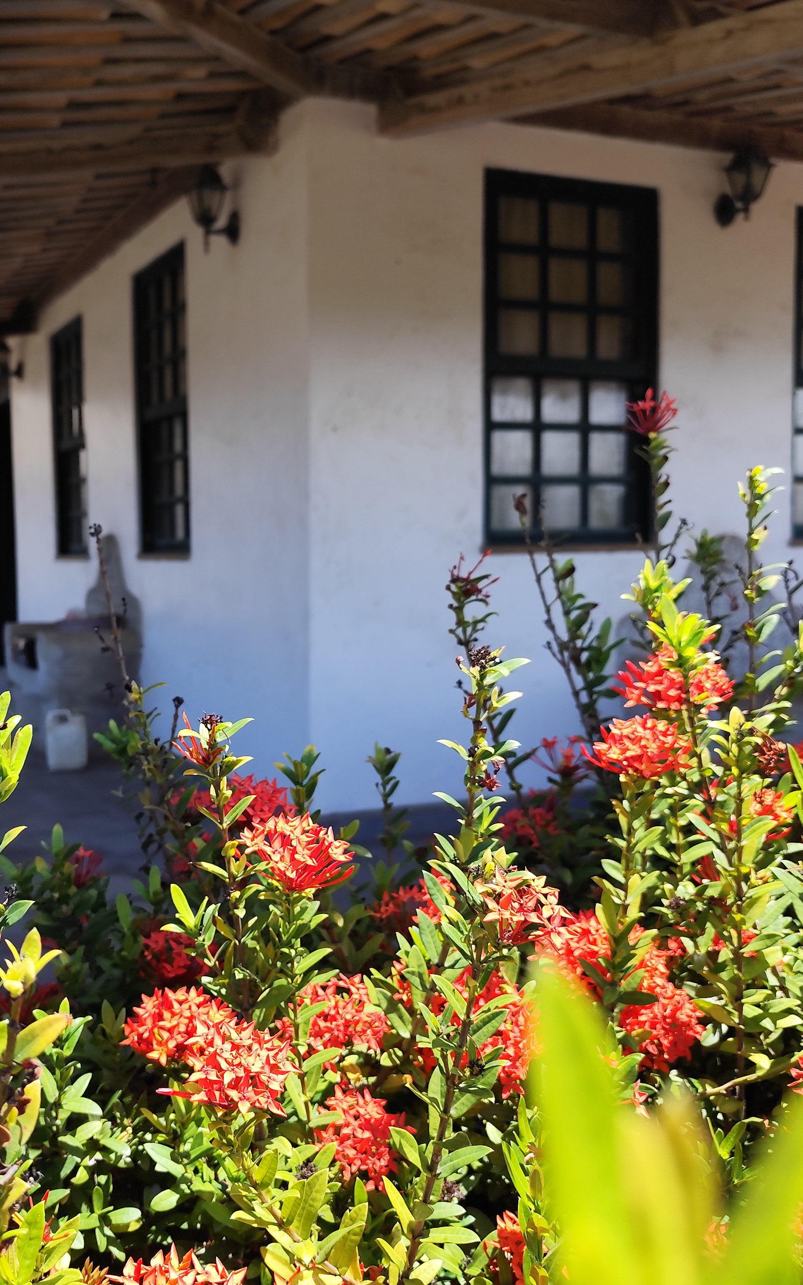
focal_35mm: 33
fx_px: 1155
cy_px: 639
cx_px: 232
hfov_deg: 37.7
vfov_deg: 58.1
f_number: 1.65
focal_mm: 6.14
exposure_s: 1/449
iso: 50
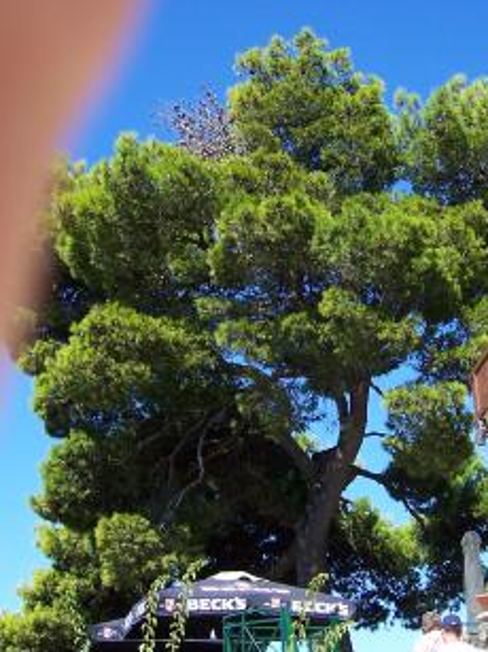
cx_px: 306
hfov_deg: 24.3
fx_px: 1129
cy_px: 353
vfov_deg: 32.2
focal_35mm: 60
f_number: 3
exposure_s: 1/750
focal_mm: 6
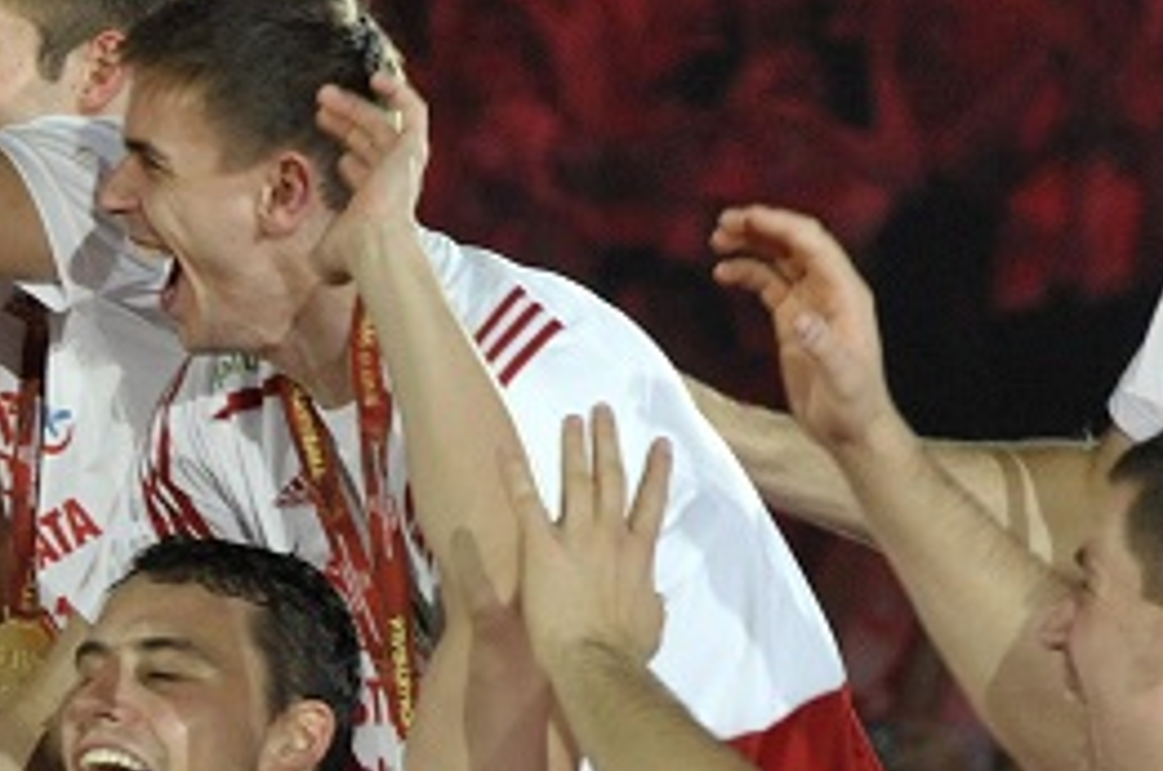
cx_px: -486
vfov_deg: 2.8
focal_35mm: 491
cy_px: 528
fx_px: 15833
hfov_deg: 4.2
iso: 2500
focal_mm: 125
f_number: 6.3
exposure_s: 1/250
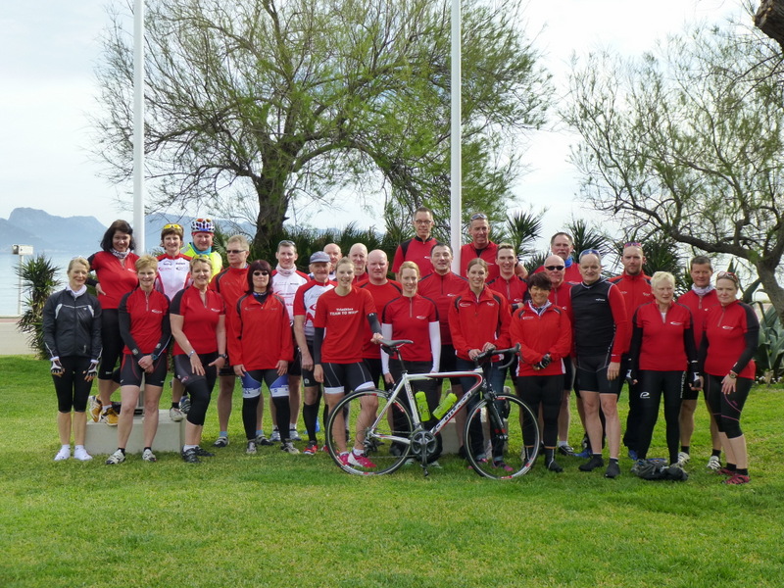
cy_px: 294
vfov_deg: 35.1
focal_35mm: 41
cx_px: 392
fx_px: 929
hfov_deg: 45.8
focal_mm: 7.4
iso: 200
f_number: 3.8
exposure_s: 1/500
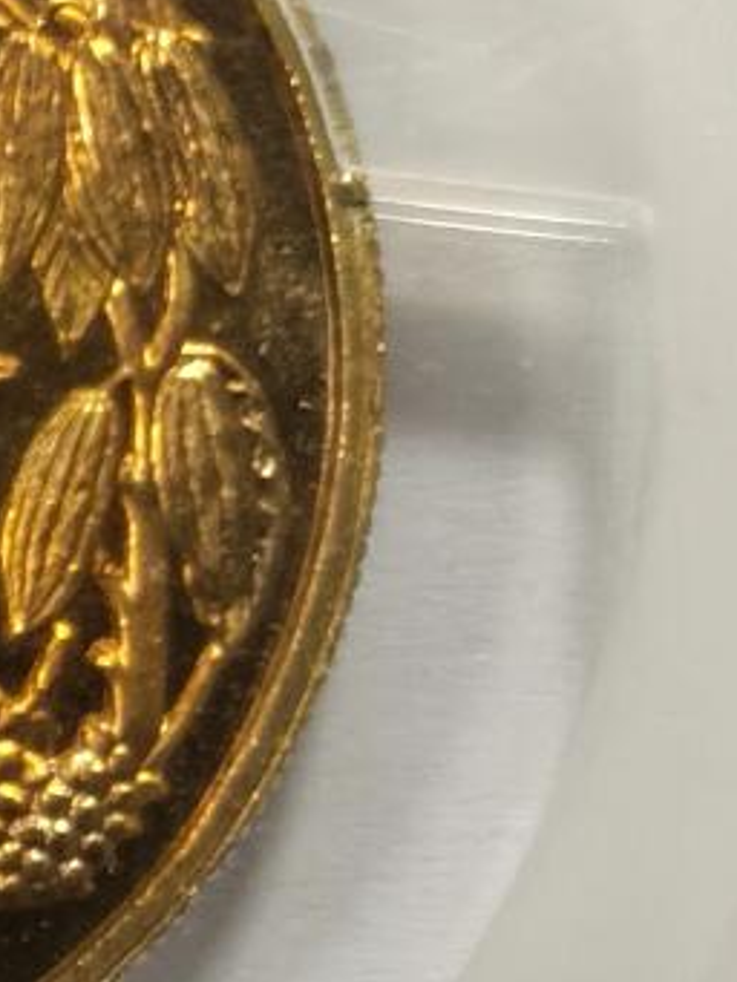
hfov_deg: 5.2
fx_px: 8085
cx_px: -466
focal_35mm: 285
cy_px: 1091
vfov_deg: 6.9
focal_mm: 5.56
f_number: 16
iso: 100
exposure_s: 1/100
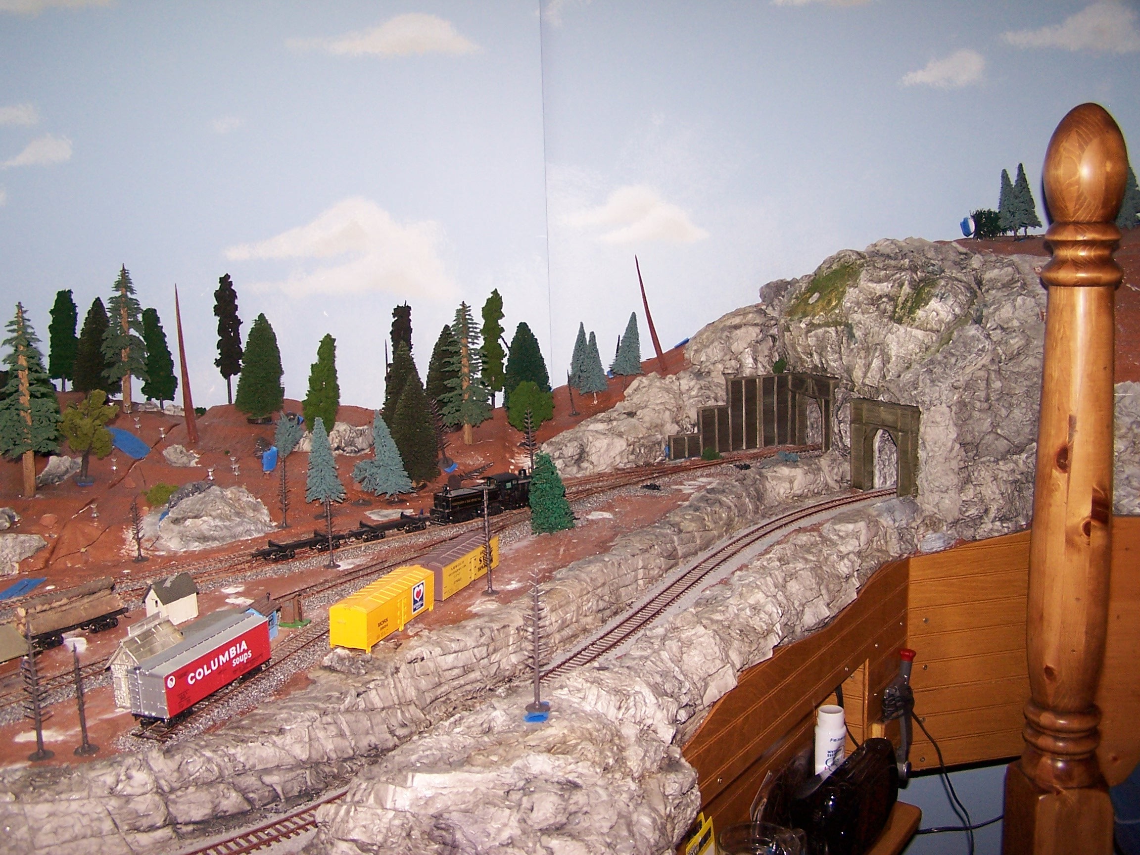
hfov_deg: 49.0
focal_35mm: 38
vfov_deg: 37.7
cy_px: 428
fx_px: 1251
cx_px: 570
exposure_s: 1/60
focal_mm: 6.3
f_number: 2.8
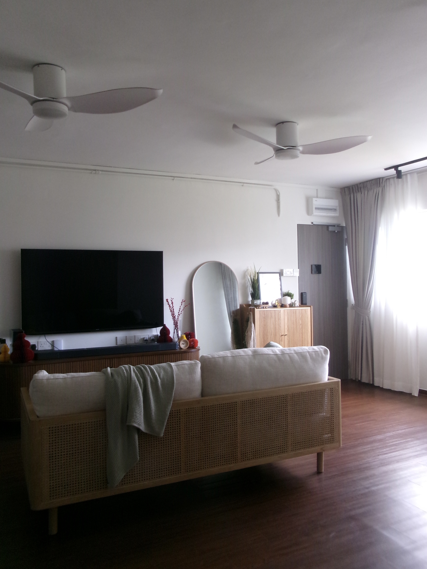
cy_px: 284
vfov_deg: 63.4
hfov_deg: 49.7
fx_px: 461
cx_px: 214
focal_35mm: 28
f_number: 3.9
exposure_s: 1/34
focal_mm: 5.1
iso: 320
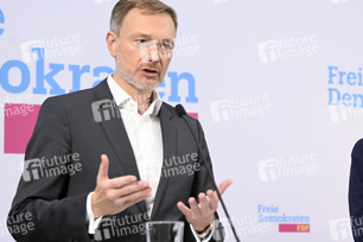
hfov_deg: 14.6
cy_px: 138
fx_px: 1412
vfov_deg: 9.8
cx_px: 257
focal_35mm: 140
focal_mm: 95
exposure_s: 1/800
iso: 5000
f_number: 4
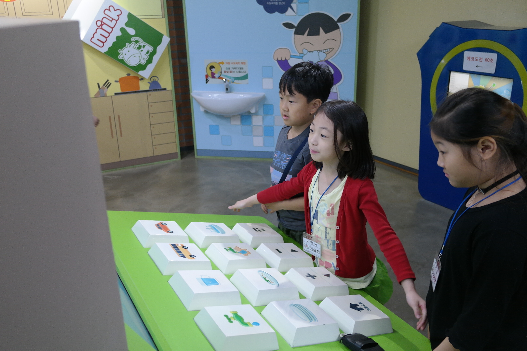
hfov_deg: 58.7
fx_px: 468
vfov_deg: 41.1
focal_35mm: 32
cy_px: 177
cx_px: 279
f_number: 3.5
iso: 800
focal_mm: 20
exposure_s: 1/40
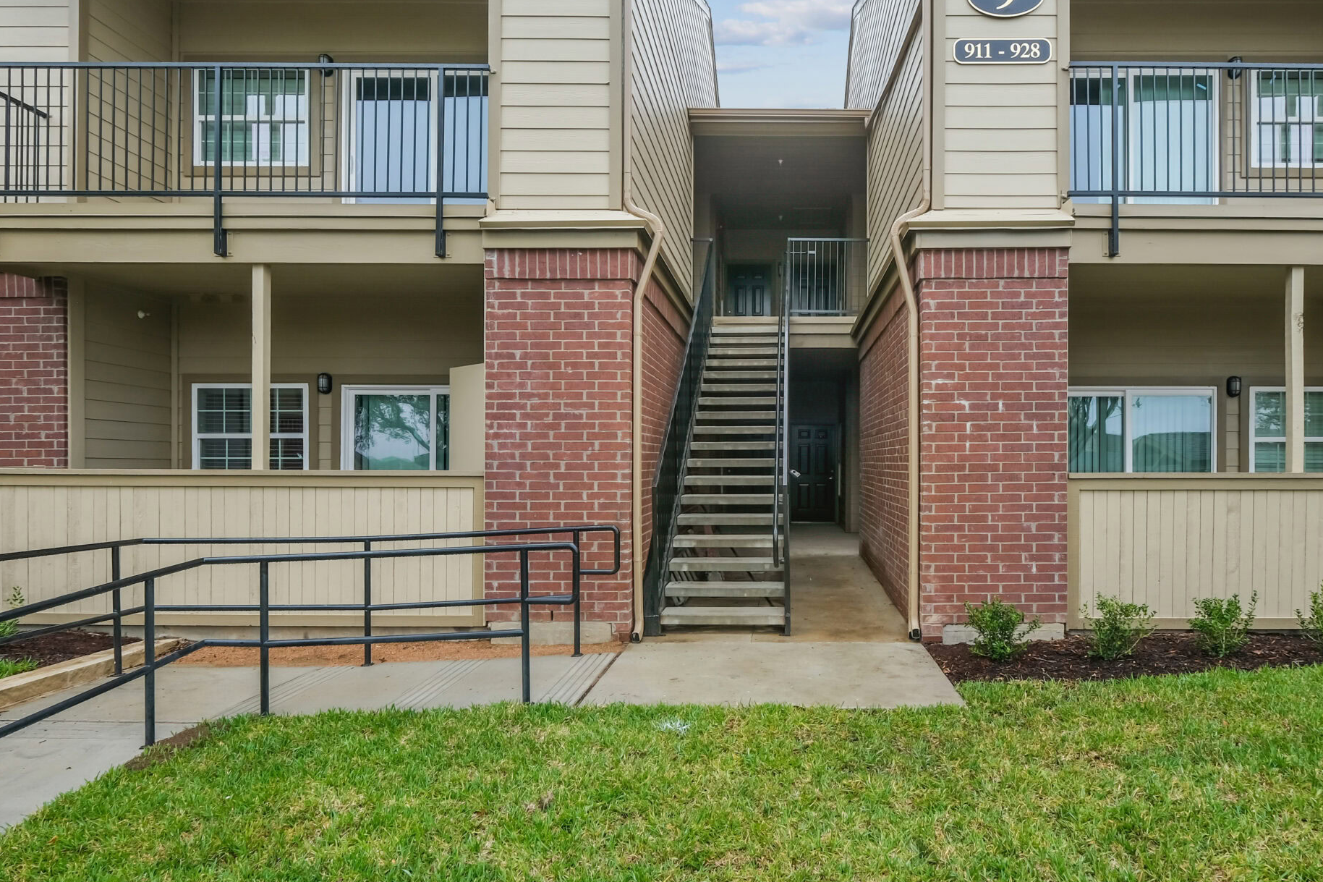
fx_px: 772
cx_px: 790
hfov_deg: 80.3
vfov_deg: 58.8
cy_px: 335
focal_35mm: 21
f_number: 8
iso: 160
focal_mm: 10
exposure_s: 1/45
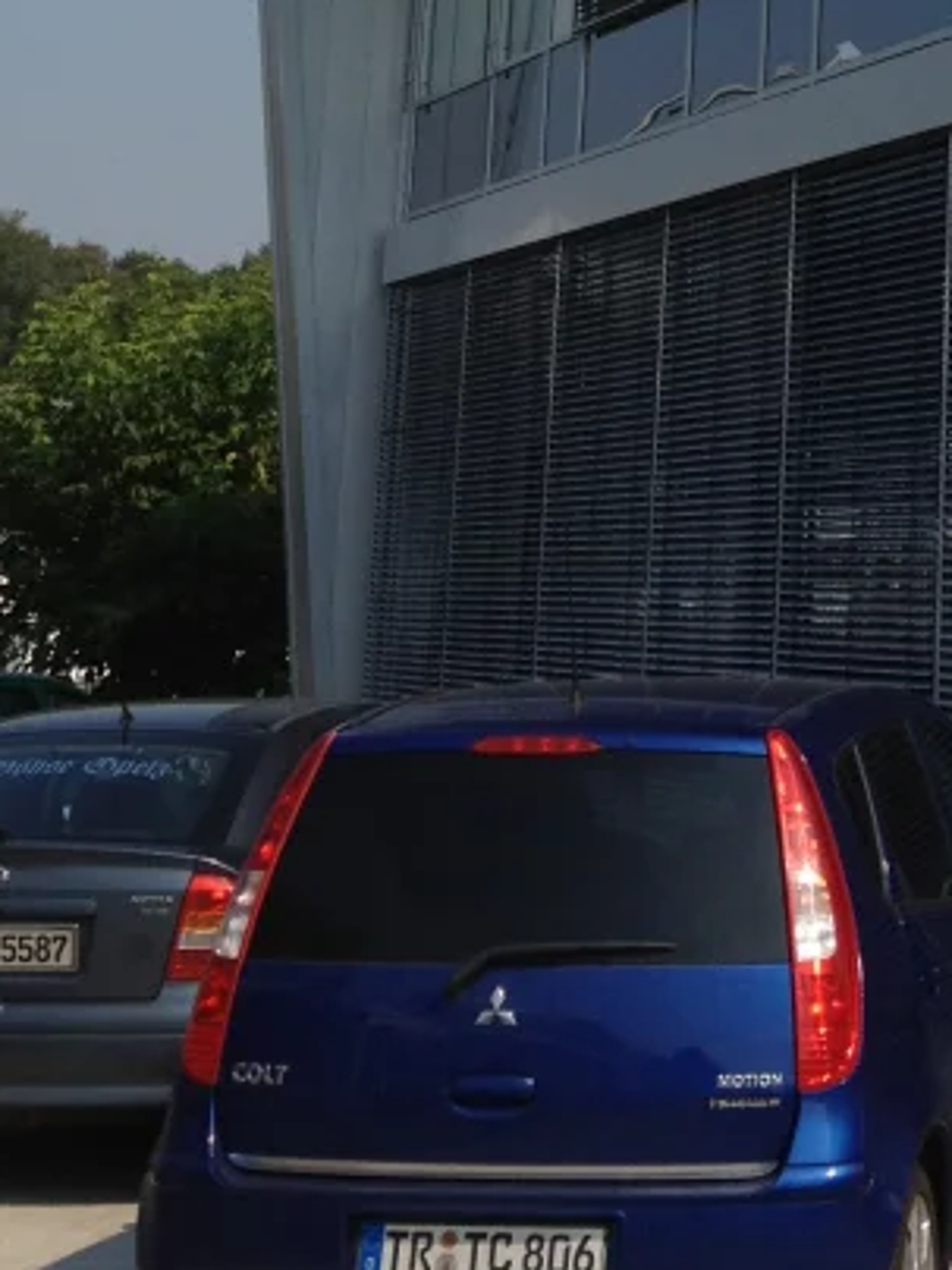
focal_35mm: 104
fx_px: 3814
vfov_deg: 17.8
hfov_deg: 13.9
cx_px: 1084
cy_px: -336
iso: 64
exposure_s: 1/2208
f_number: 2.4
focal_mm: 4.28
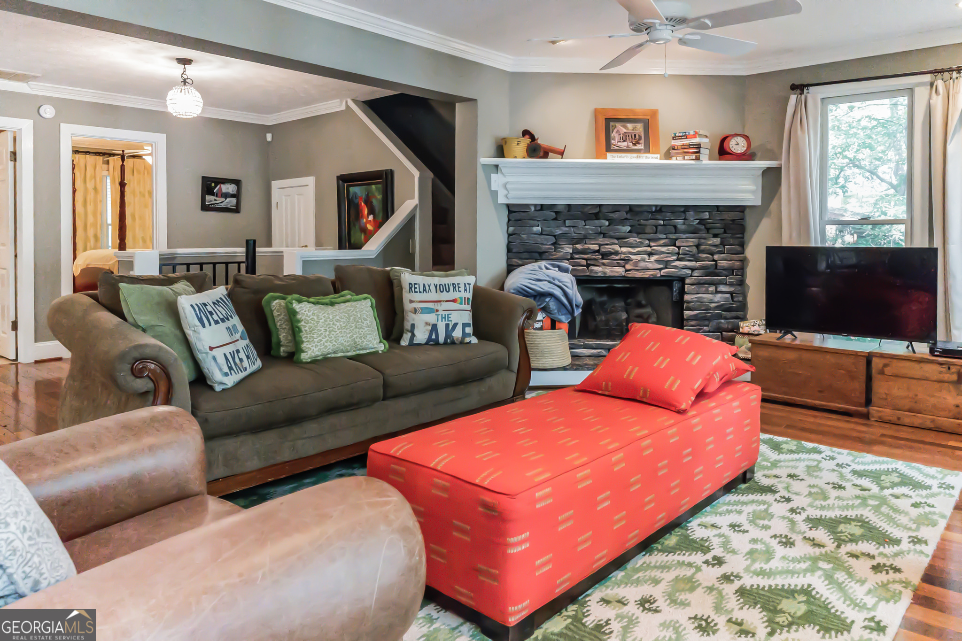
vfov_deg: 55.1
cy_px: 320
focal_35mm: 23
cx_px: 481
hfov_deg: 76.1
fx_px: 615
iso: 16000
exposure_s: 1/320
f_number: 5
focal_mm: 15.4
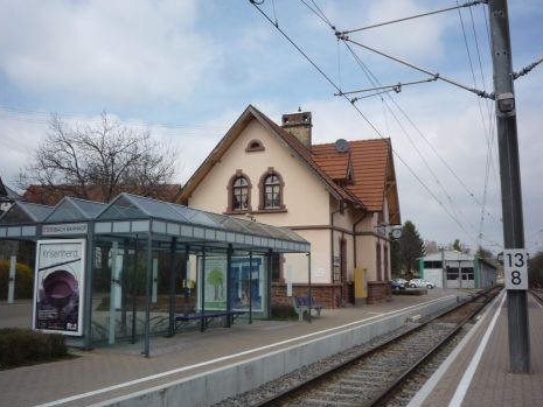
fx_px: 518
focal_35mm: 33
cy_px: 209
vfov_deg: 43.0
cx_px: 270
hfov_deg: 55.3
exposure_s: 1/400
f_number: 5.6
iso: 100
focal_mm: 5.2
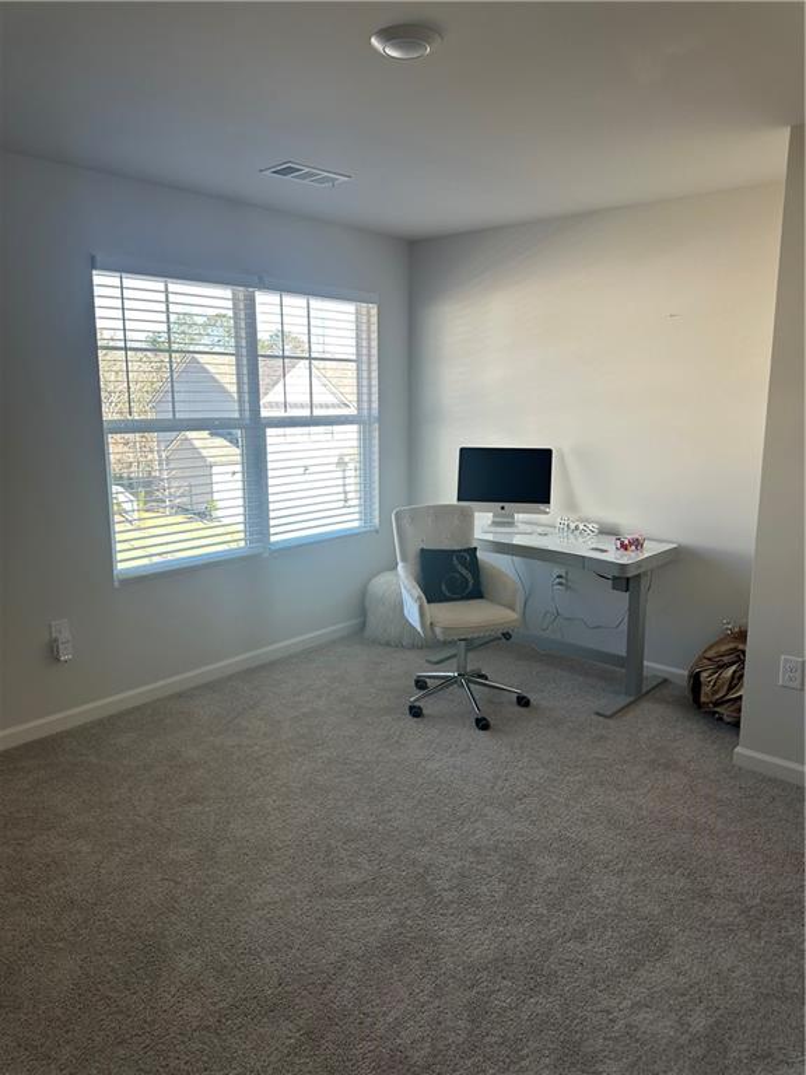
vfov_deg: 71.6
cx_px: 403
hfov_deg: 56.8
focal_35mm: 24
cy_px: 538
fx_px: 745
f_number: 1.78
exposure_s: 1/186
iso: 64
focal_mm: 6.86
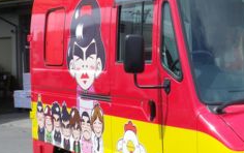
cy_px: 103
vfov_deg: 14.2
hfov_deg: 22.2
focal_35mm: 92
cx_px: 194
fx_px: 612
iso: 80
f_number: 10
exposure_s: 1/80
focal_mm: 7.3
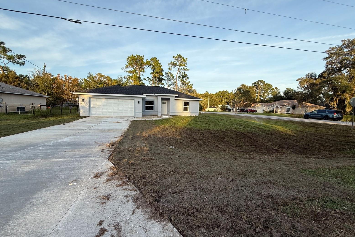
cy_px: 122
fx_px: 148
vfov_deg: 77.3
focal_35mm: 15
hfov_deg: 100.4
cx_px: 179
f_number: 2.2
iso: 50
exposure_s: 1/400
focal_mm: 2.22
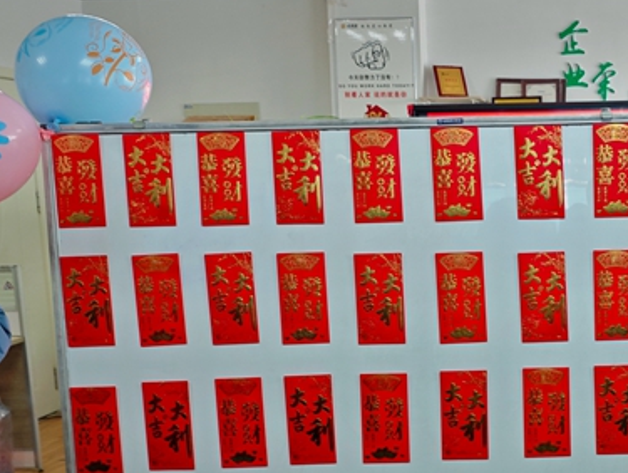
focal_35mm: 46
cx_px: 589
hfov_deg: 37.9
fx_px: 835
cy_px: 296
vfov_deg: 31.4
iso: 200
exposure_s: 1/50.9
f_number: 1.42
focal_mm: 6.68
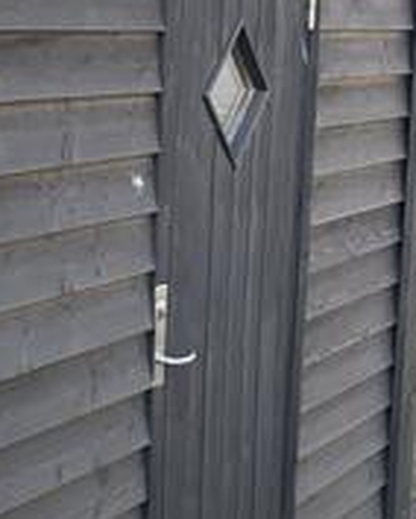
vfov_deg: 22.2
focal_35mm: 86
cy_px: 194
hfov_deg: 16.3
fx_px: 1321
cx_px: -217
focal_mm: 5.96
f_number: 1.6
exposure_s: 1/156
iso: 125
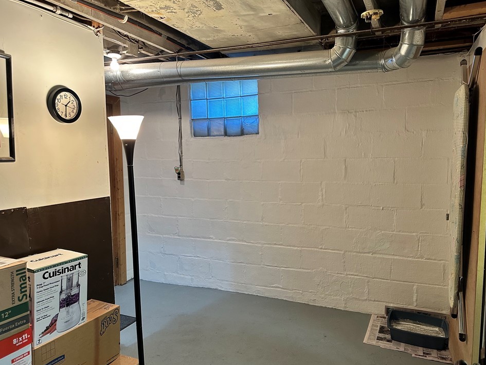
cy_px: 189
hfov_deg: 67.3
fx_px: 365
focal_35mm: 26
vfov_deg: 53.1
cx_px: 255
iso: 320
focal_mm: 6.86
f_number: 1.78
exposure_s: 1/60
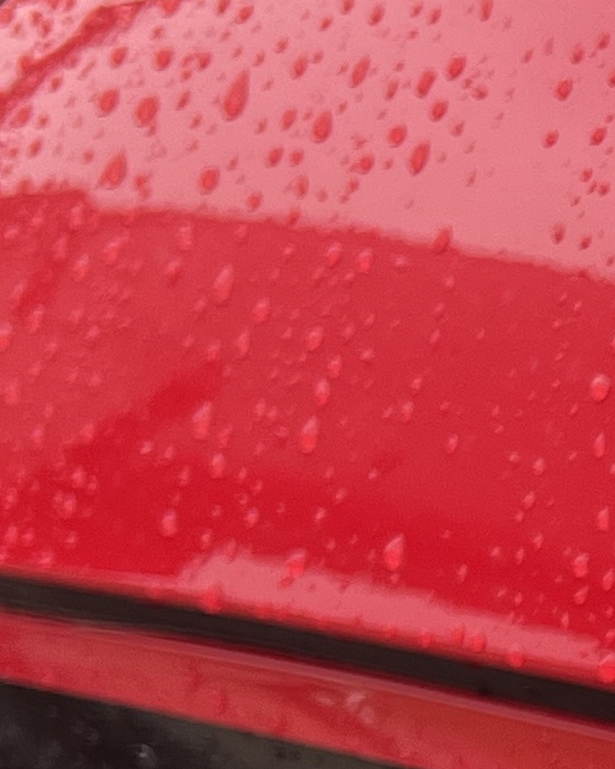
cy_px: 1155
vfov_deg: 11.2
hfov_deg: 8.3
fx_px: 3754
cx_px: 1633
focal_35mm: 165
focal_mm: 5.7
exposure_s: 1/533
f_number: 1.5
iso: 50
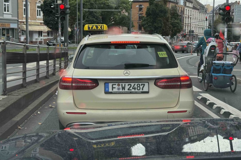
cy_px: 72
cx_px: 128
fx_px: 361
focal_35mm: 54
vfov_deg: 25.0
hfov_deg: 36.9
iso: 80
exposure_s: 1/1285
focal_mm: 6.76
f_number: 1.78
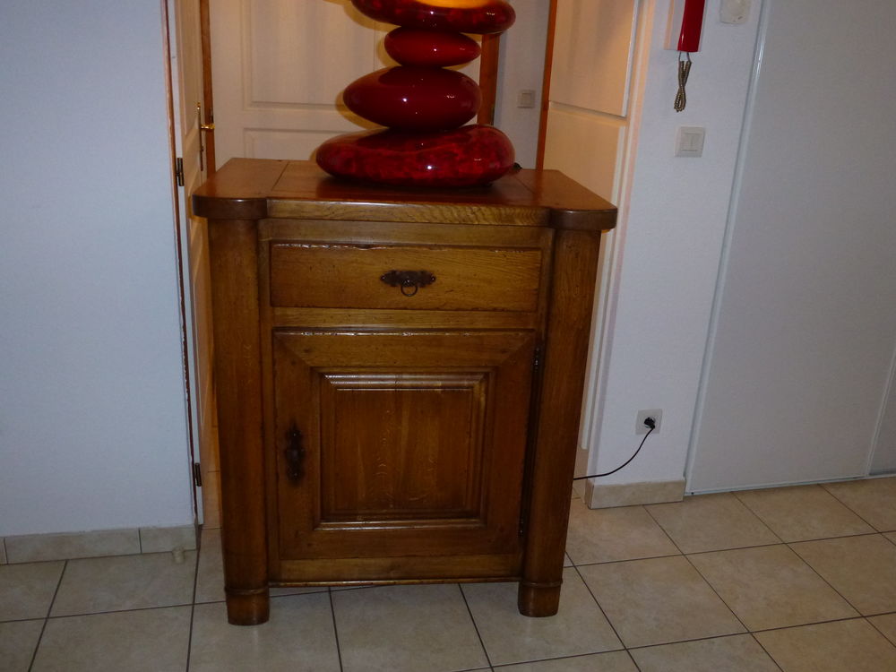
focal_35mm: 29
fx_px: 751
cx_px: 448
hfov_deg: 61.7
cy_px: 336
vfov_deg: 48.2
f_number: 3.5
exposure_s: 1/60
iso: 250
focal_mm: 5
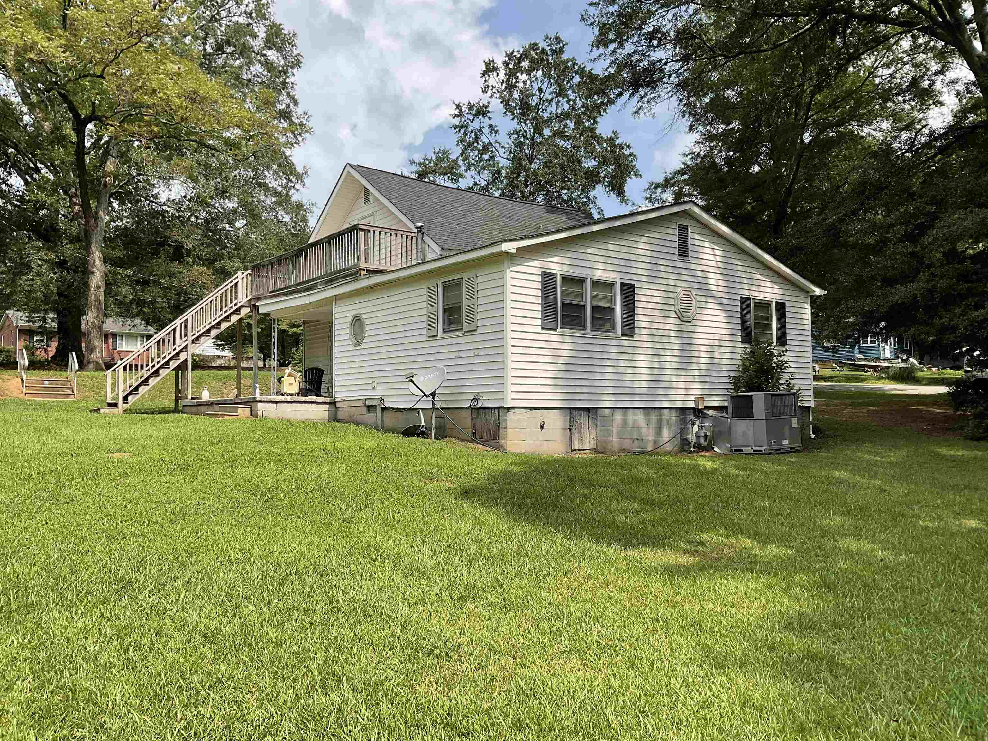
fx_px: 828
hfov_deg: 61.7
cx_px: 494
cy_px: 370
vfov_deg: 48.2
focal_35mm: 29
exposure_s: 1/1675
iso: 16
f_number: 1.8
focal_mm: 3
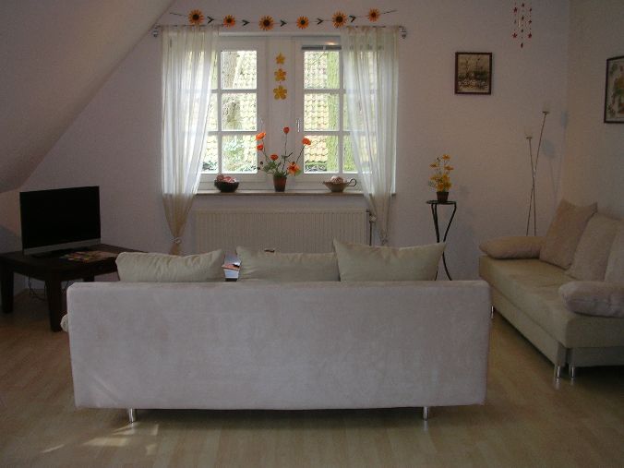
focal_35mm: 38
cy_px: 234
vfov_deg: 37.7
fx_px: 685
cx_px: 312
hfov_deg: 49.0
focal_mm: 5.8
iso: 50
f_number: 2.8
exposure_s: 1/30
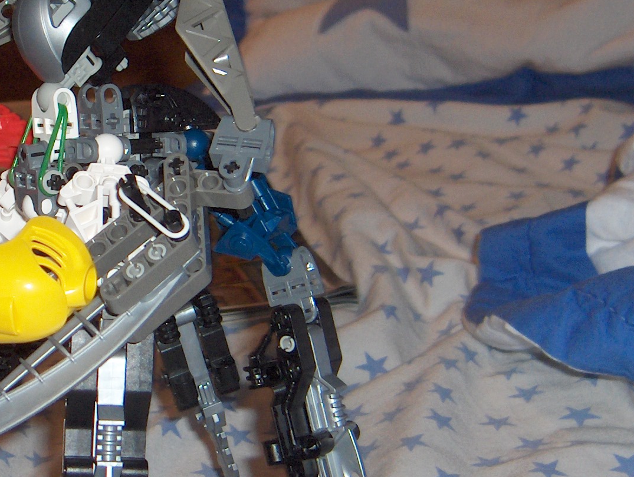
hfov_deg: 20.6
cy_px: 233
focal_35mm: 94
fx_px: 1725
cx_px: 142
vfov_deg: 15.8
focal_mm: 8
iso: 100
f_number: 2.8
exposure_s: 1/60
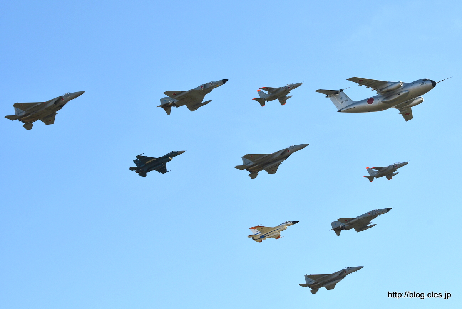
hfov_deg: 17.1
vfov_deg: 11.4
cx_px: 231
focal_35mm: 120
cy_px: 154
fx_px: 1540
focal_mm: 80
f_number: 8
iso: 100
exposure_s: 1/800
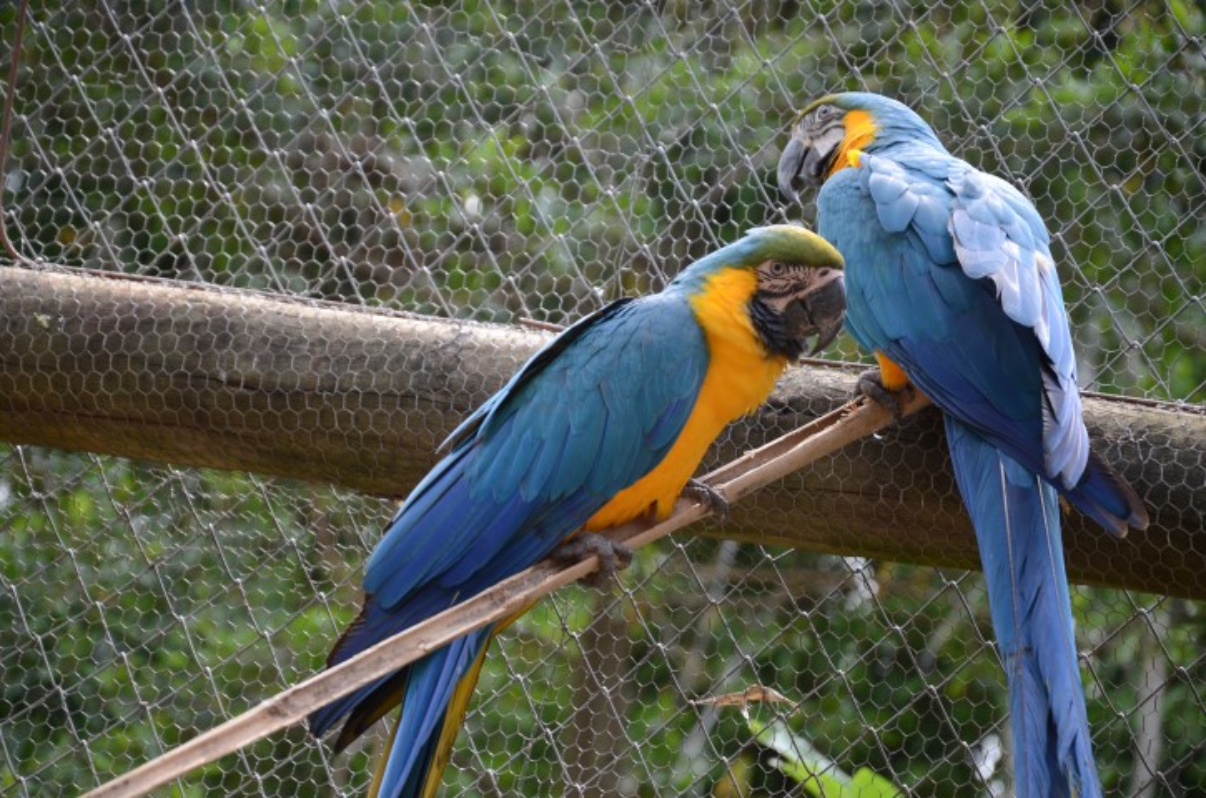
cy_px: 399
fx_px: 5265
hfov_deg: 13.1
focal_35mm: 158
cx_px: 603
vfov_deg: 8.7
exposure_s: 1/50
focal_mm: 105
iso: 100
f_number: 5.6
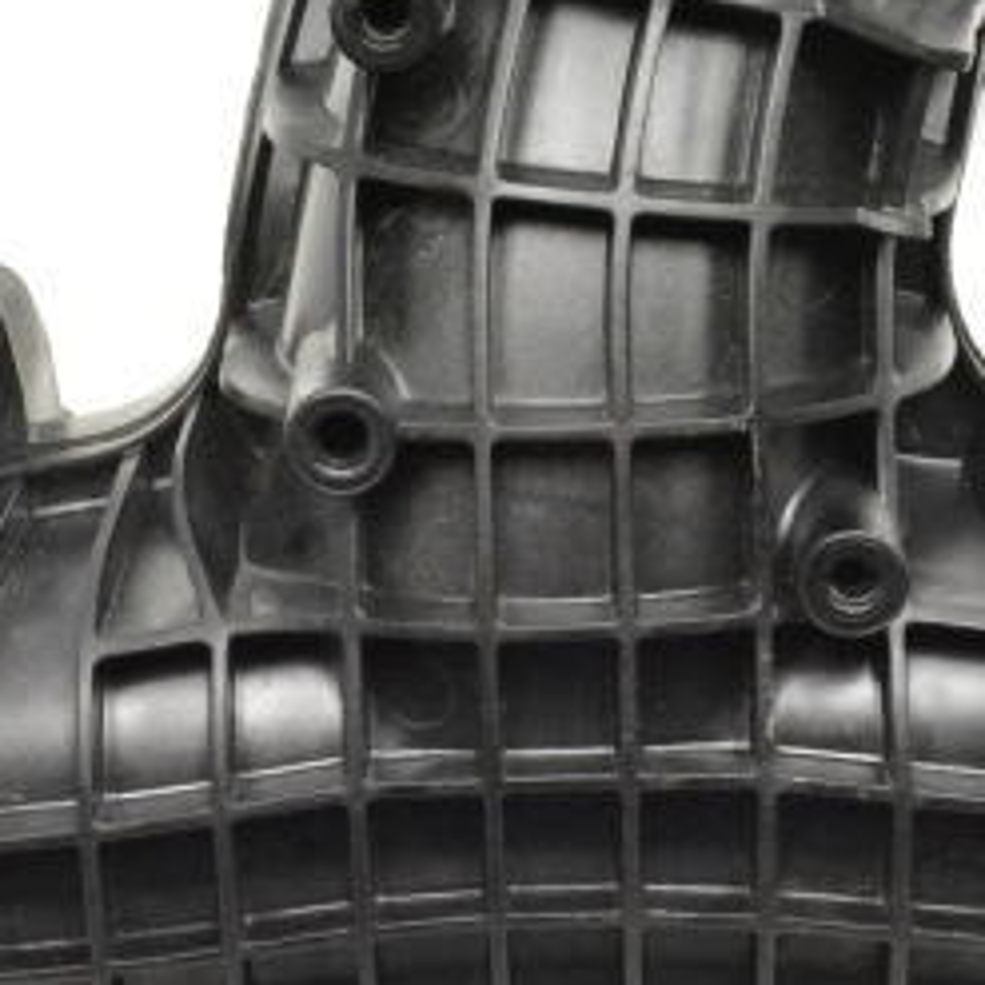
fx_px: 3734
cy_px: 287
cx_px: 538
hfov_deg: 15.0
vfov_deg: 15.0
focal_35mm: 116
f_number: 9
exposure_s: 1/320
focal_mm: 22
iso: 6400
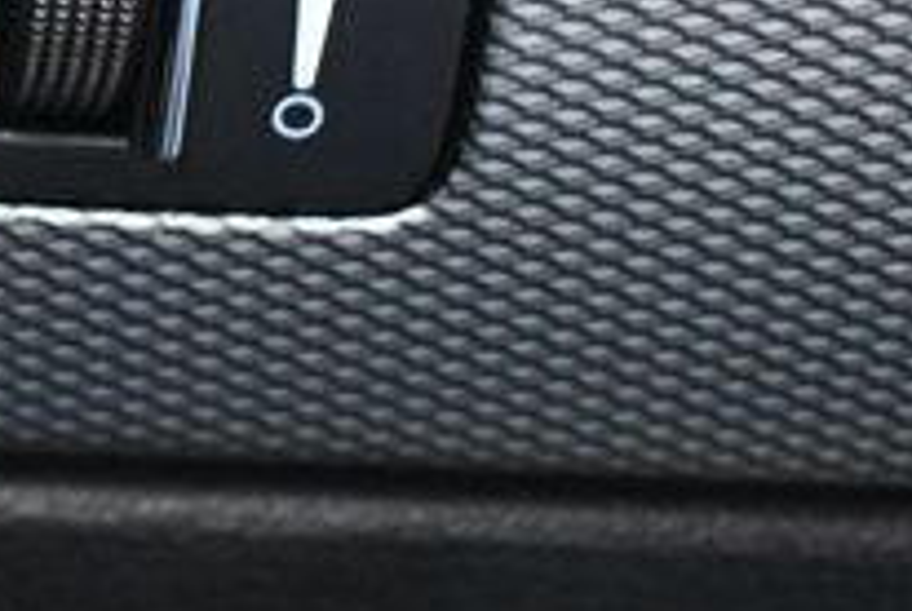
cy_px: -86
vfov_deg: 6.4
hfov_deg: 9.4
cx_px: -421
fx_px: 5429
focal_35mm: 214
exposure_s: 1/60
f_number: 5.3
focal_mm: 46
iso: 4500
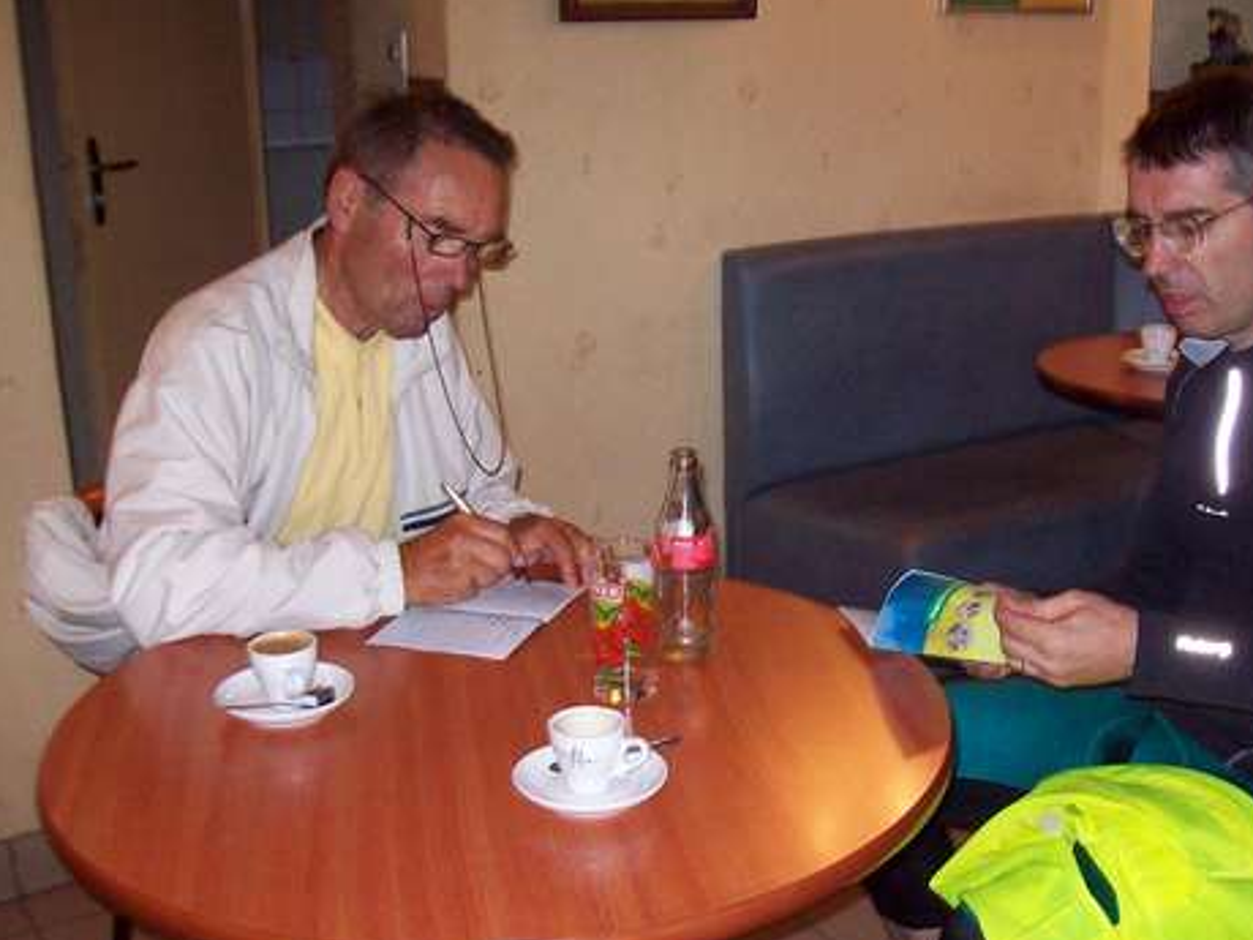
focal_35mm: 47
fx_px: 1701
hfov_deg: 40.1
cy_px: 548
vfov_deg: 30.8
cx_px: 804
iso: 200
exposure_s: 1/64
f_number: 2.7
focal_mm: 6
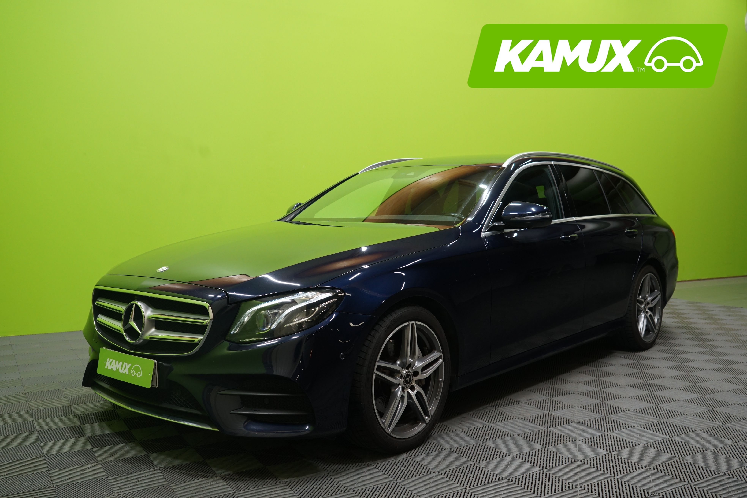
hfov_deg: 57.2
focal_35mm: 33
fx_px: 685
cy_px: 249
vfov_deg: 40.0
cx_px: 374
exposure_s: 1/20
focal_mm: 33
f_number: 5.6
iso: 800
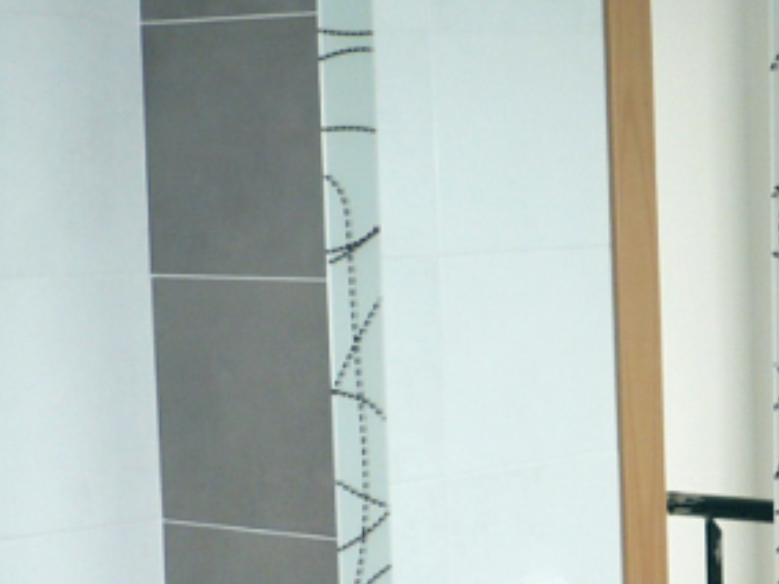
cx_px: 963
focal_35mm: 111
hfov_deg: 16.9
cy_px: 665
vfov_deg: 13.1
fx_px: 2498
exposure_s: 1/30
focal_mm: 5.8
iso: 125
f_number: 2.8
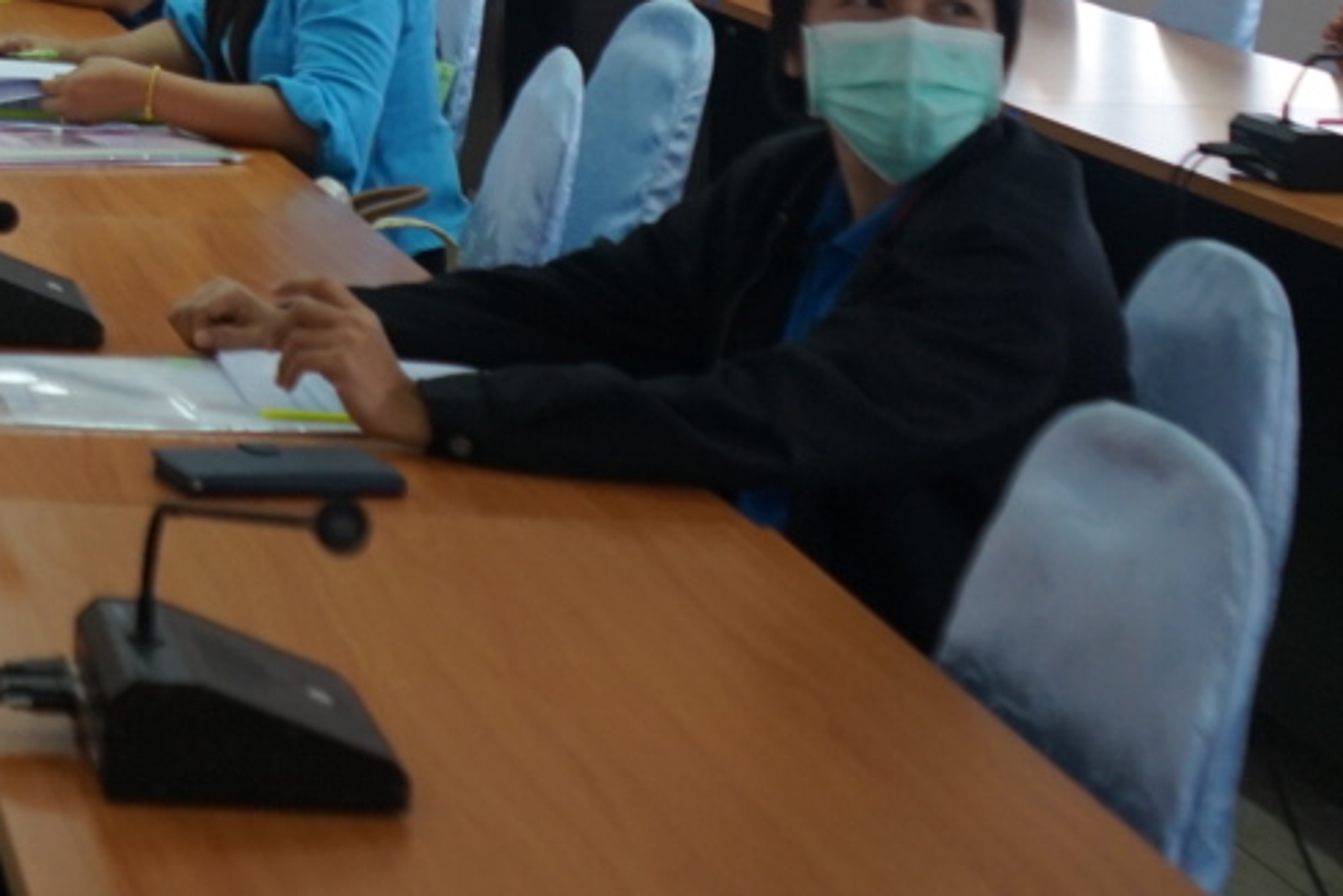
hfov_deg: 19.7
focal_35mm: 93
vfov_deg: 13.8
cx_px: -518
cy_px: -447
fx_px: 3470
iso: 800
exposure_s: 1/160
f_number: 4
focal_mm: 28
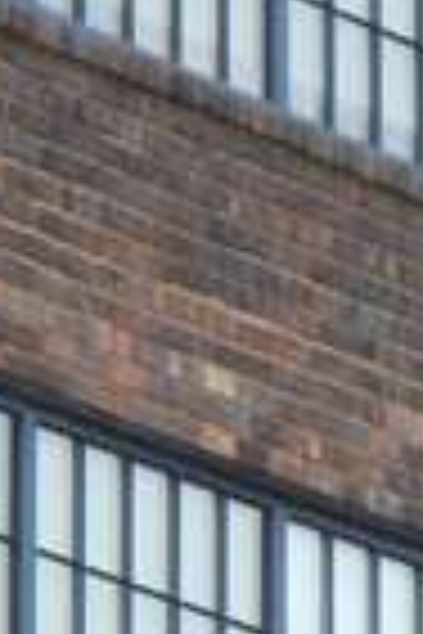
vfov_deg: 2.4
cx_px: 225
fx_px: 15315
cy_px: 1052
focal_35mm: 869
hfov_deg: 1.6
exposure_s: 1/125
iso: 160
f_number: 4.5
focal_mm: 24.1
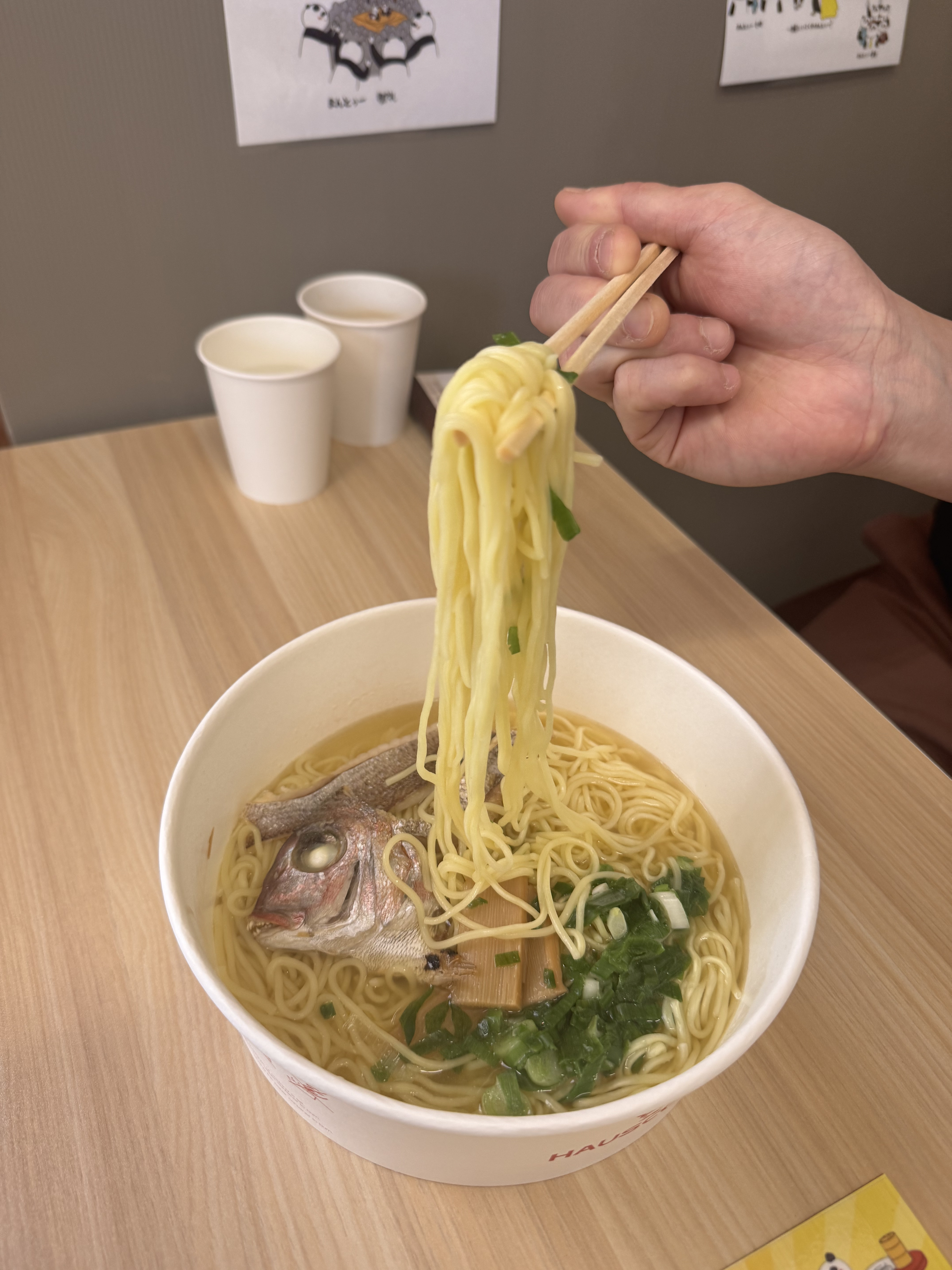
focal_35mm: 24
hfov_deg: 56.8
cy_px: 635
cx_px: 476
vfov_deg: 71.6
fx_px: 880
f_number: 1.78
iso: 125
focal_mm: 6.76
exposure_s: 1/120
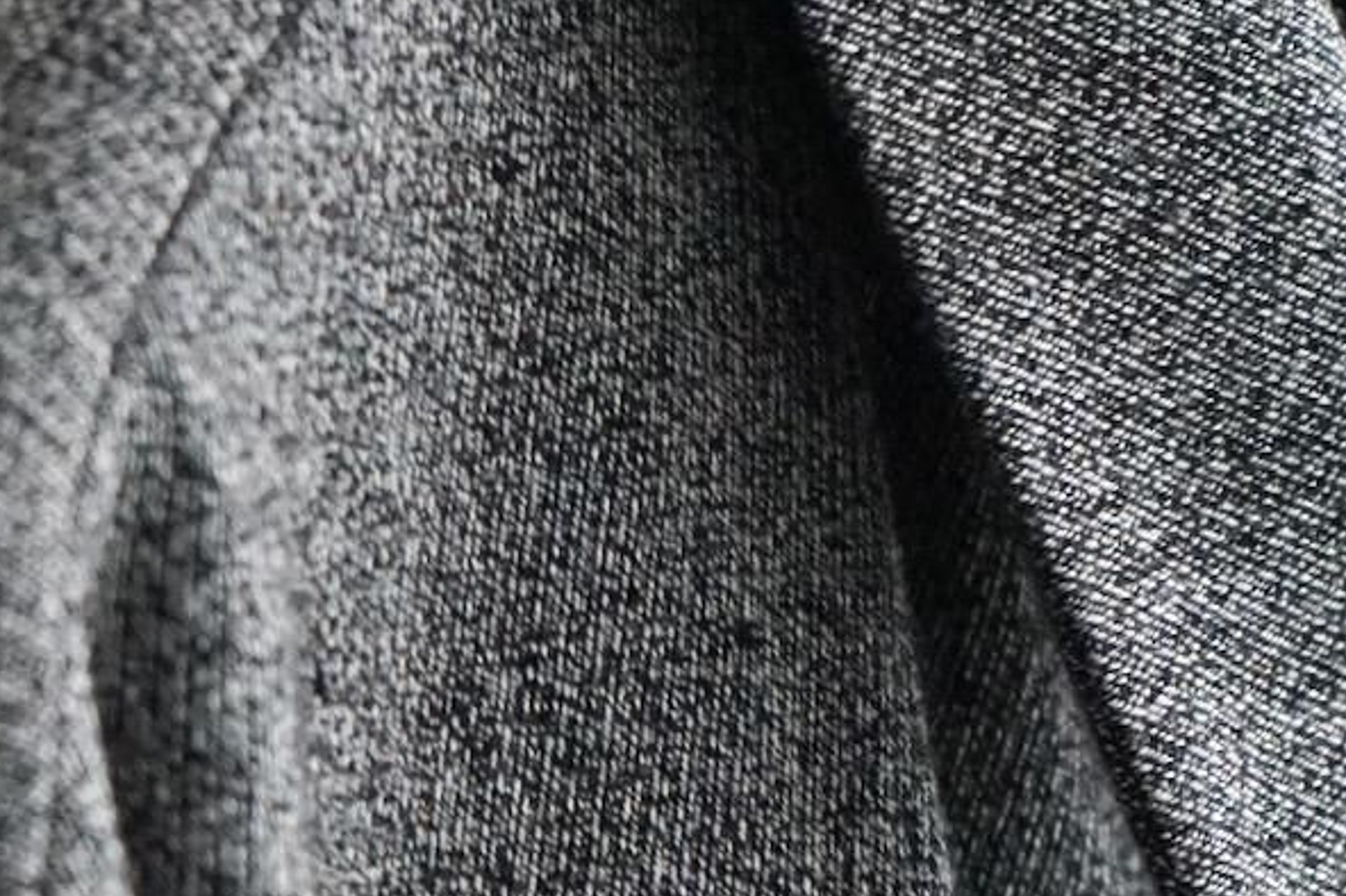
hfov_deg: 9.6
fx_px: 7959
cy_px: 625
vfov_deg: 6.4
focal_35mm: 213
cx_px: 1225
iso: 6400
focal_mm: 70
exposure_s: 1/125
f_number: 5.6
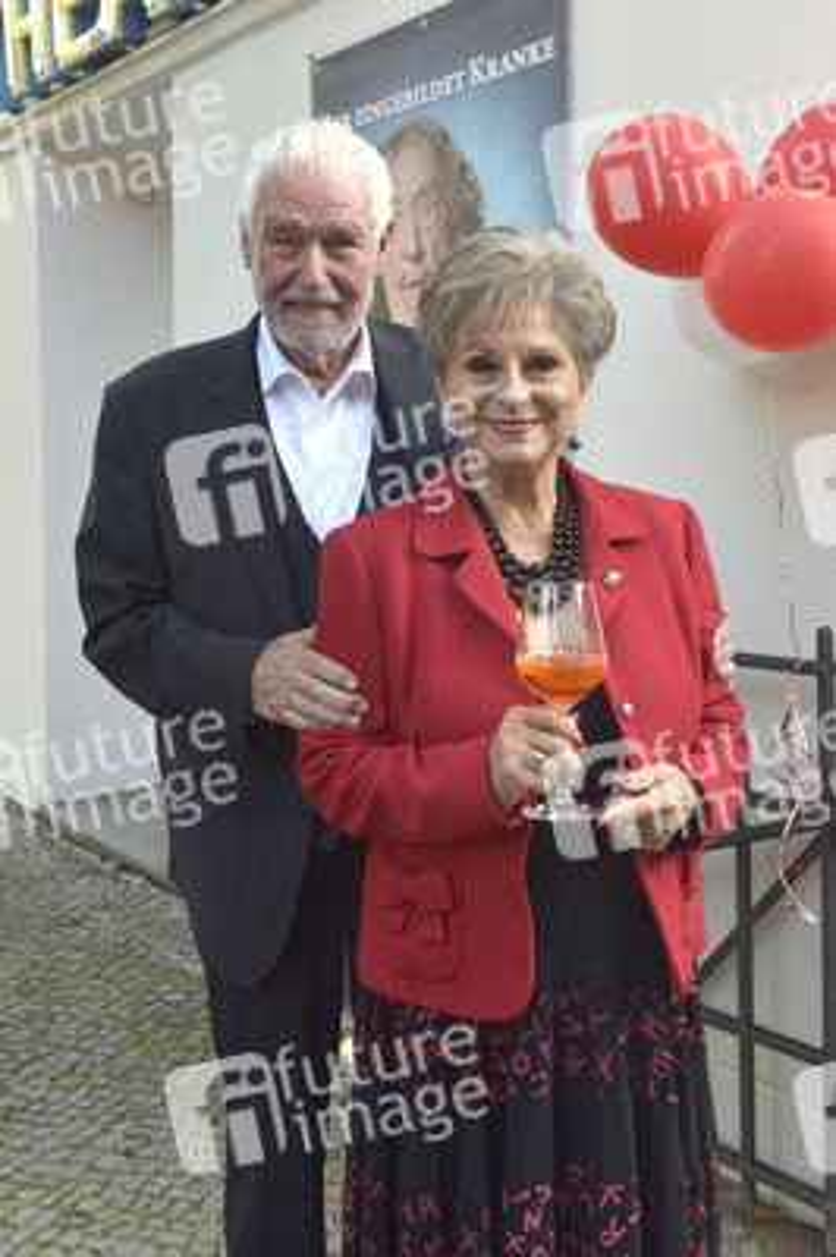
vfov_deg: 54.5
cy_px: 628
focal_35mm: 35
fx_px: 1221
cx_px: 418
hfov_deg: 37.8
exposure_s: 1/200
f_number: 5.6
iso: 640
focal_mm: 35
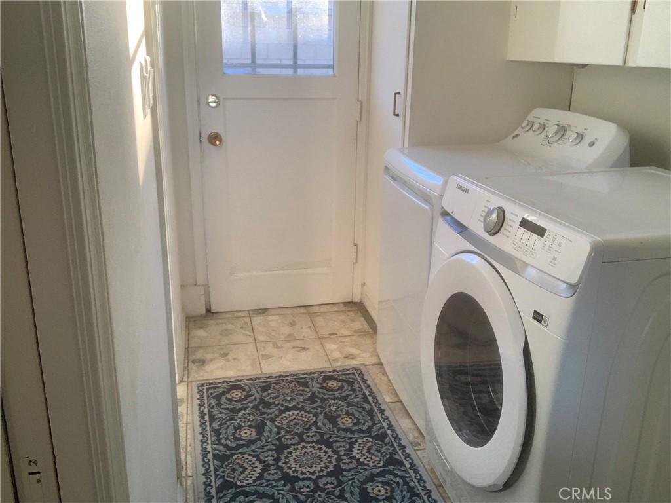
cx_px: 336
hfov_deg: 56.8
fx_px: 620
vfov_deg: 44.2
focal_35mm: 32
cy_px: 252
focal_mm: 2.87
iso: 100
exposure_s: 1/60
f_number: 2.2
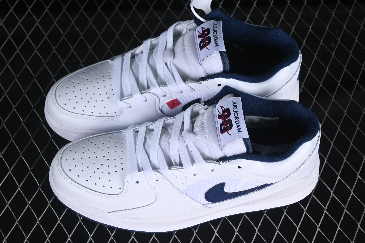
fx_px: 760
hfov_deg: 27.0
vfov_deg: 18.2
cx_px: 182
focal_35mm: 75
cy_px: 122
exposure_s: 1/80
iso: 160
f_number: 7.1
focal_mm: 50
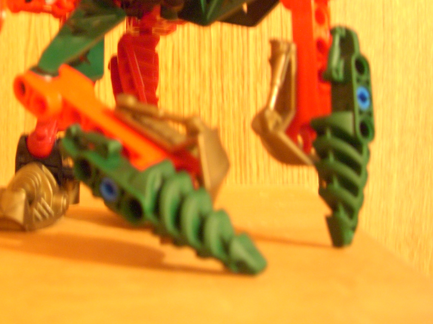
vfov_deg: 22.2
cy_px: 53
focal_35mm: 65
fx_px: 813
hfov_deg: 29.7
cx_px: 164
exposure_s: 1/1.3
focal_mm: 7.8
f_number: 2.8
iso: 200
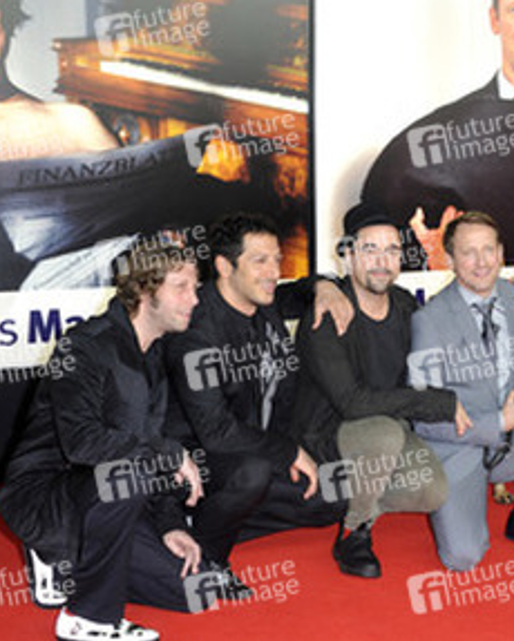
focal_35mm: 81
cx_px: 406
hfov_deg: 18.8
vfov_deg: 23.5
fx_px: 1539
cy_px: 308
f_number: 5.6
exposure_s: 1/160
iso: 800
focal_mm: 55
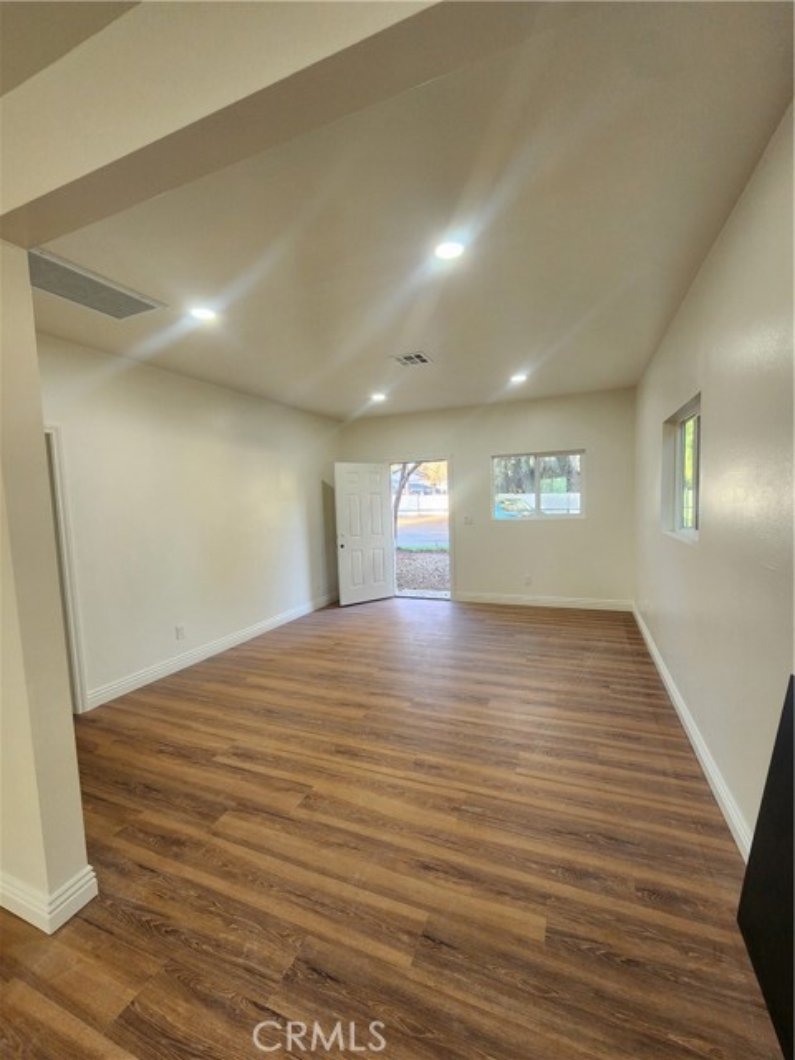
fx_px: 398
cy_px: 530
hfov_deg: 89.9
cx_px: 398
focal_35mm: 13
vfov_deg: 106.2
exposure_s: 1/60
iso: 200
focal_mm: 2.2
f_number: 2.2
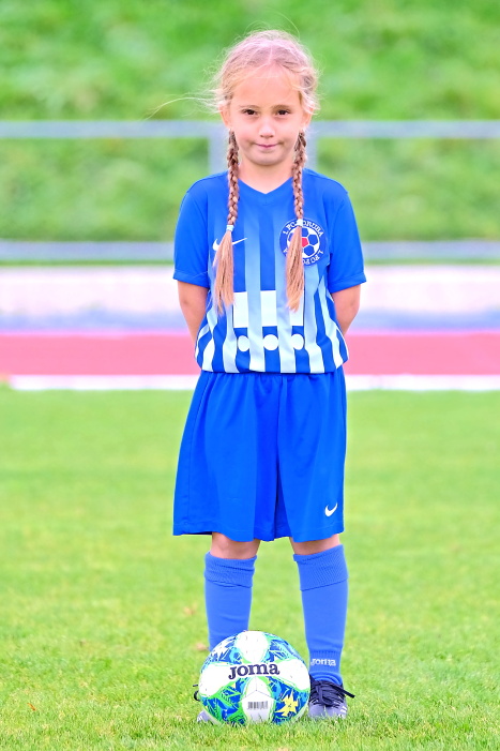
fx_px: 4043
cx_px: 250
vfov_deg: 10.6
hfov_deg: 7.1
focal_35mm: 194
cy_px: 376
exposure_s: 1/250
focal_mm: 129.2
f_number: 2.8
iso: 800
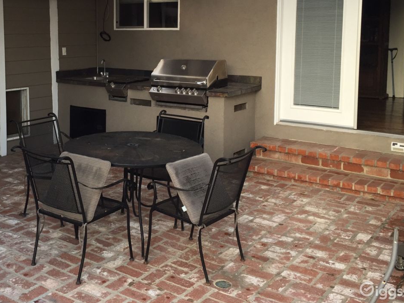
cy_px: 88
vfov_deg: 33.1
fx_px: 502
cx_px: 137
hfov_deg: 43.3
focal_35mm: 43
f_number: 2.2
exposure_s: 1/120
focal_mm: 4.15
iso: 50
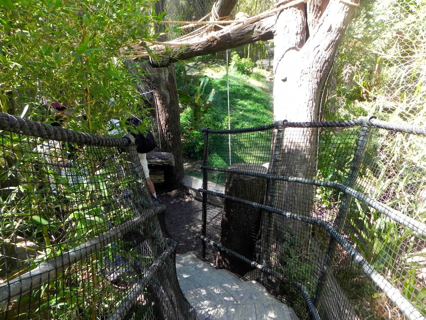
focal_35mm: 26
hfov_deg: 67.3
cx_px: 213
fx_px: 320
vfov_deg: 53.1
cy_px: 160
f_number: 4
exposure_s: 1/92.6
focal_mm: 4.6
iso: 160
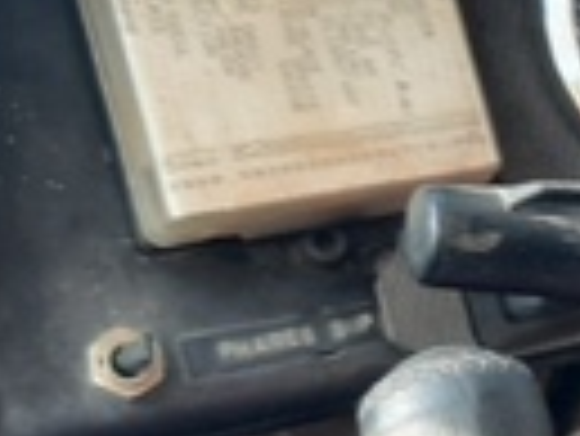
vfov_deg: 11.9
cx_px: 1102
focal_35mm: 124
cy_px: 373
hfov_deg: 13.8
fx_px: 2080
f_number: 2
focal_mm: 4.6
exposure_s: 1/50
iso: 32
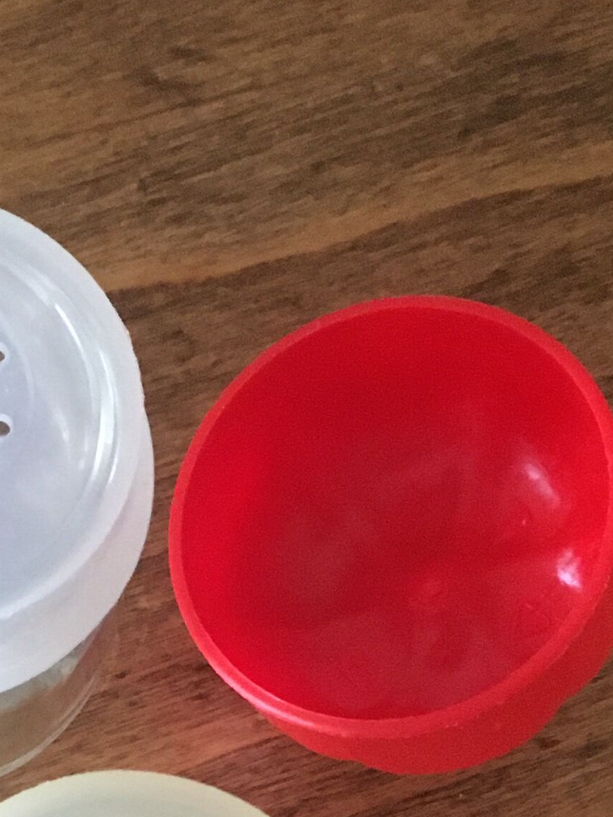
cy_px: 977
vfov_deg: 18.3
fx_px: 2407
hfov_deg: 14.5
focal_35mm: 102
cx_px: 202
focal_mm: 4.15
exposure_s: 1/17
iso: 250
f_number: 2.2
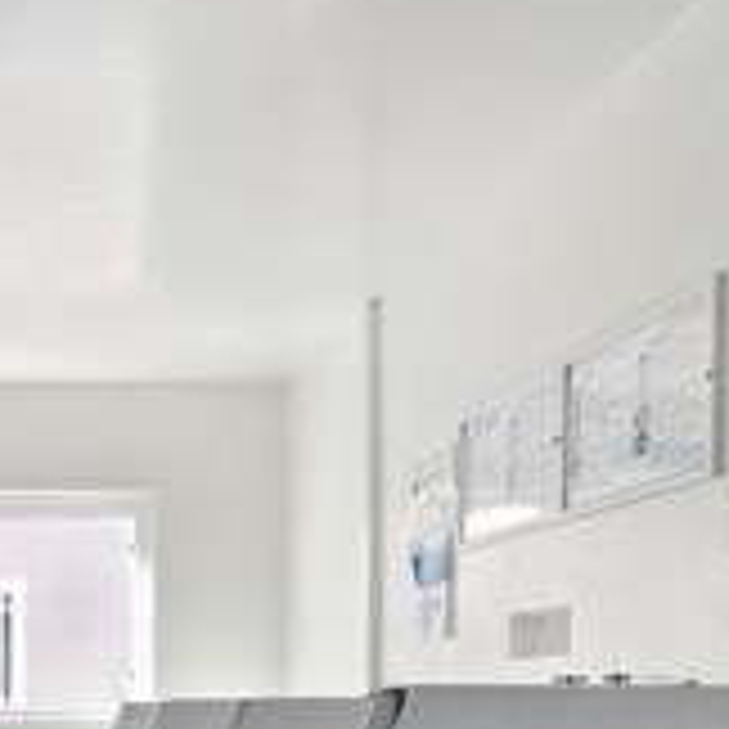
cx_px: -45
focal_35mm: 47
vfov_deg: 32.8
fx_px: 1120
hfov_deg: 32.4
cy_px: 747
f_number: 9
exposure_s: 1/50
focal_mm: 14
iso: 100
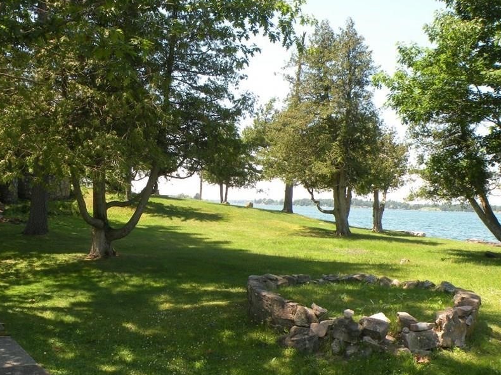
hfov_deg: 51.9
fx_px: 506
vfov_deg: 40.6
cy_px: 218
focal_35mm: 35
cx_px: 177
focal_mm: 4.7
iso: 94
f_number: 4.5
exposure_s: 1/190
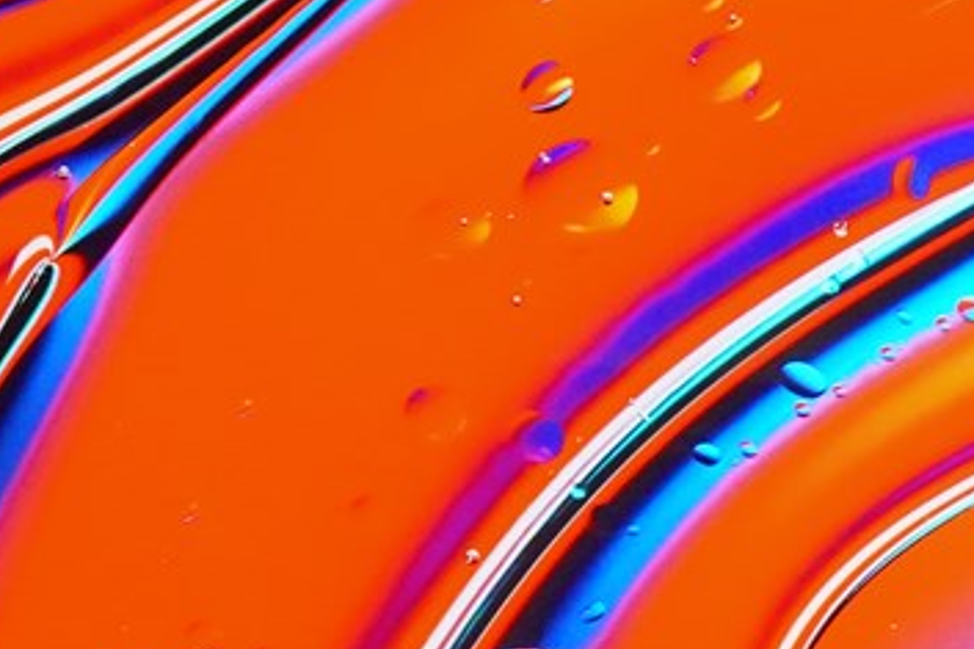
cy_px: 685
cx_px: 709
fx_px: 3975
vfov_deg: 9.3
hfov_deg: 13.9
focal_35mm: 147
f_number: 7.1
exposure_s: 1/125
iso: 1600
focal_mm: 18
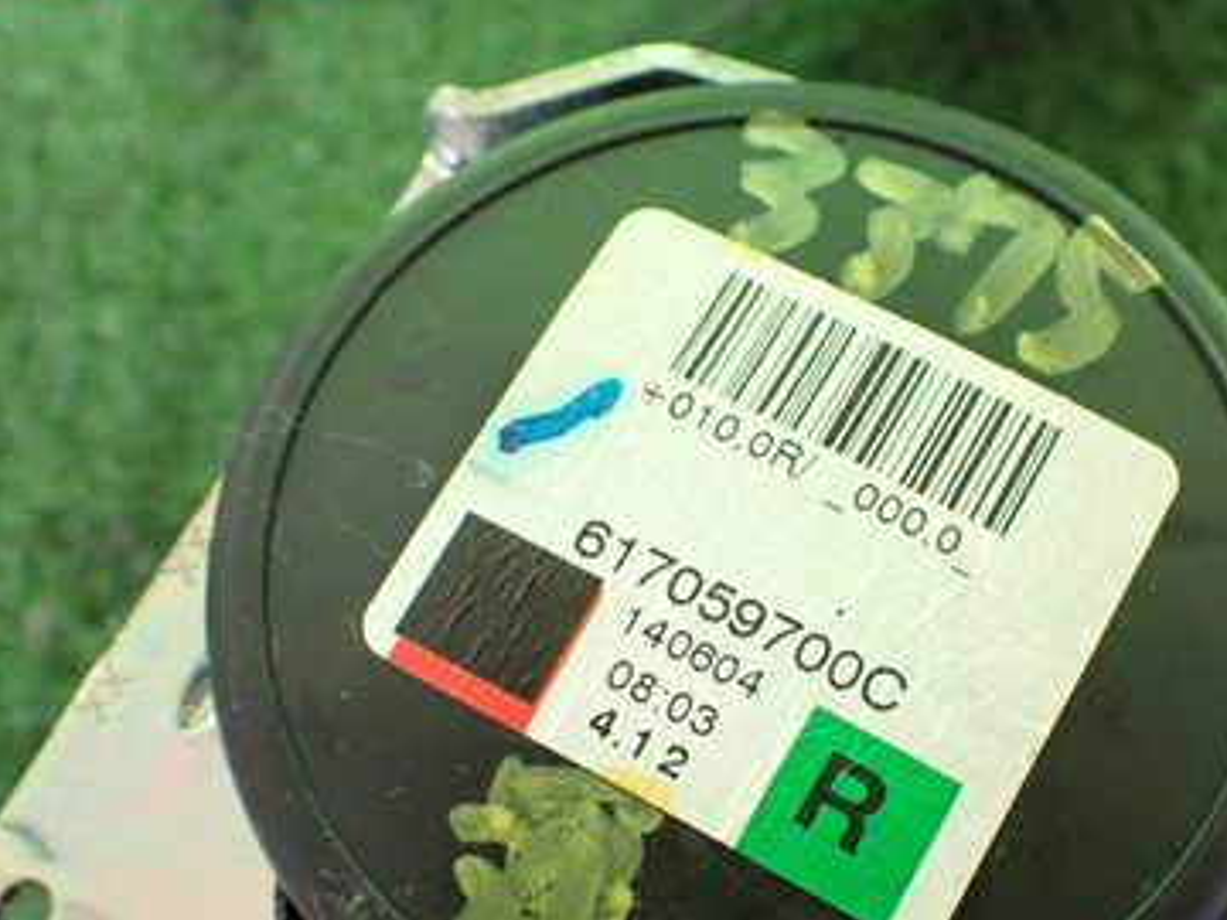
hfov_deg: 38.0
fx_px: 1772
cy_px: 681
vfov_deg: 28.7
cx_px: 736
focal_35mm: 50
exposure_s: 1/100
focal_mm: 5.4
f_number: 2.3
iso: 800
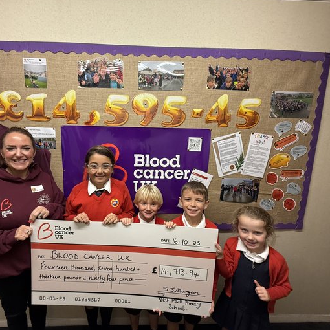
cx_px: 137
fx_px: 183
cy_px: 166
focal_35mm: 17
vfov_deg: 84.0
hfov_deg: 83.2
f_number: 2.2
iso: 320
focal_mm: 2.22
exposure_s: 1/100
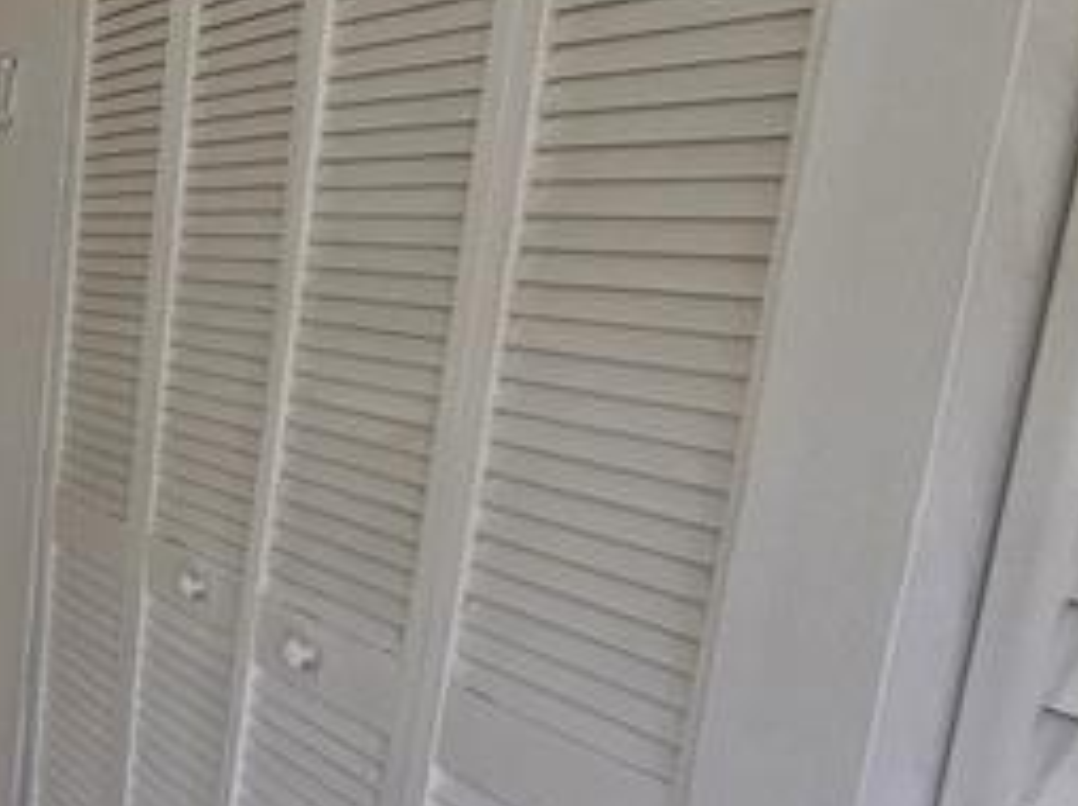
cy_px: 467
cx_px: -560
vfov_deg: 35.0
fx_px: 1276
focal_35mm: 41
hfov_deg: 28.4
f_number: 2.2
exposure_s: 1/207
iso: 50
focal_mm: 1.74
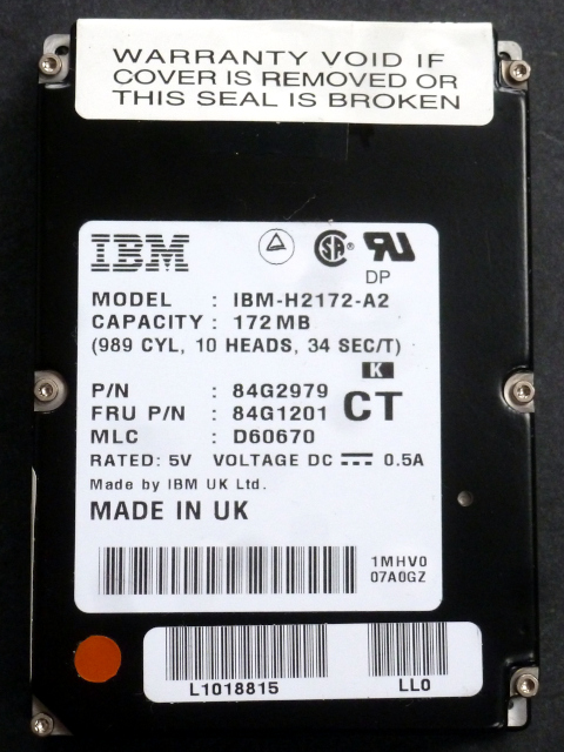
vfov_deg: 31.7
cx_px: 282
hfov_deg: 24.0
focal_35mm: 61
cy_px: 376
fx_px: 1325
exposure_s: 1/15
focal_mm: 10.9
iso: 400
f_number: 4.5
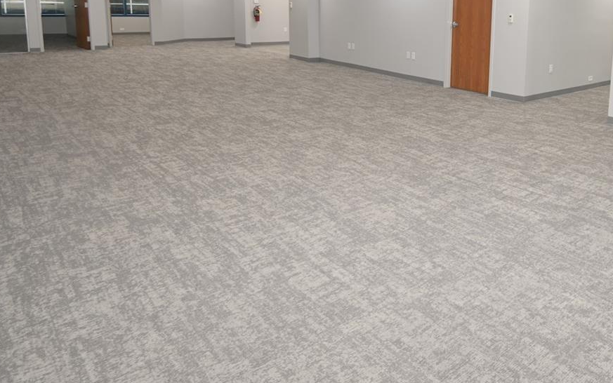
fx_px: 468
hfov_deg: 62.6
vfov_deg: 41.8
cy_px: 56
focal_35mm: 28
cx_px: 461
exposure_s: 1/100
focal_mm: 10
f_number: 4
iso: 400
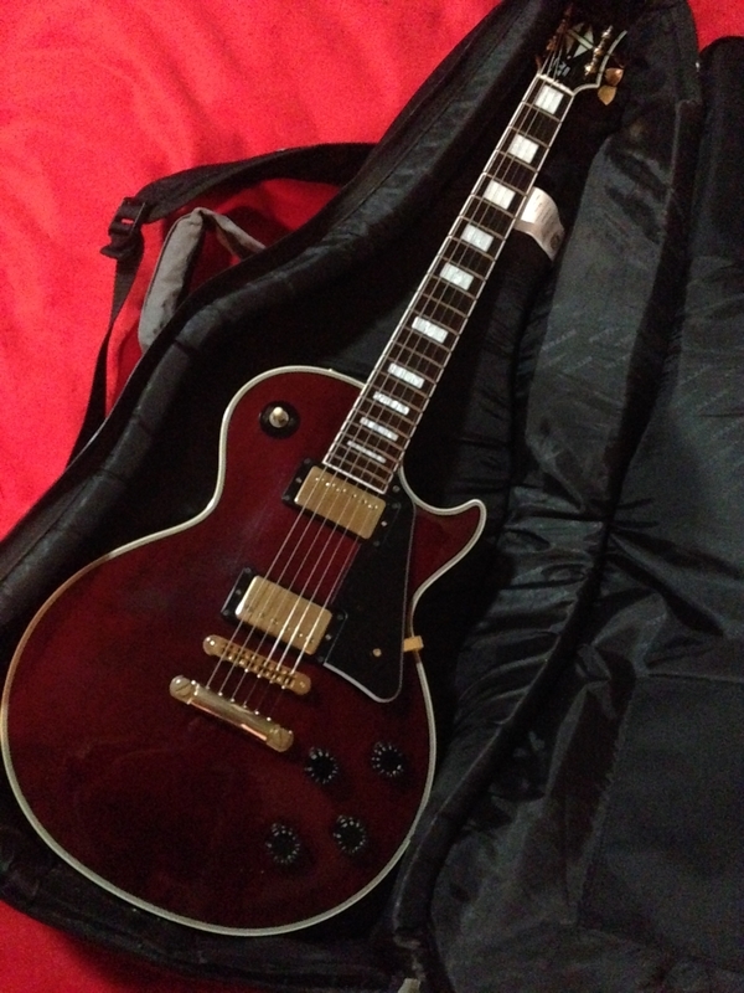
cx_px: 372
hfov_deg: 42.9
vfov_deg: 55.4
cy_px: 496
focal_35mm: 33
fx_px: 946
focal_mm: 4.12
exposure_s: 1/17
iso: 2000
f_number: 2.4
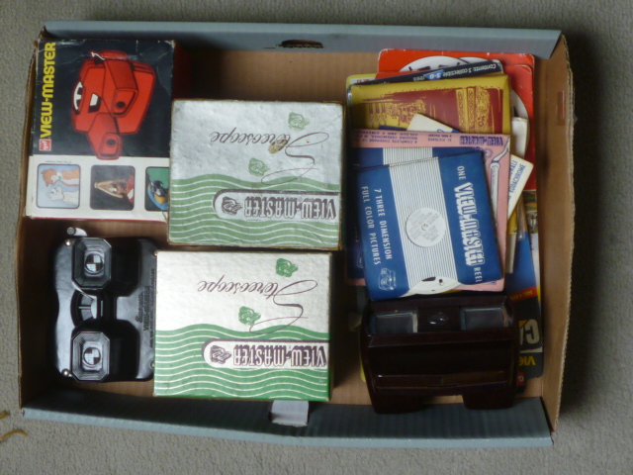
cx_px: 316
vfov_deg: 21.0
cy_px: 238
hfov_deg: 27.8
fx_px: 1280
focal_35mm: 70
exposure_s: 1/30
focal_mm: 6.3
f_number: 3.7
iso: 80
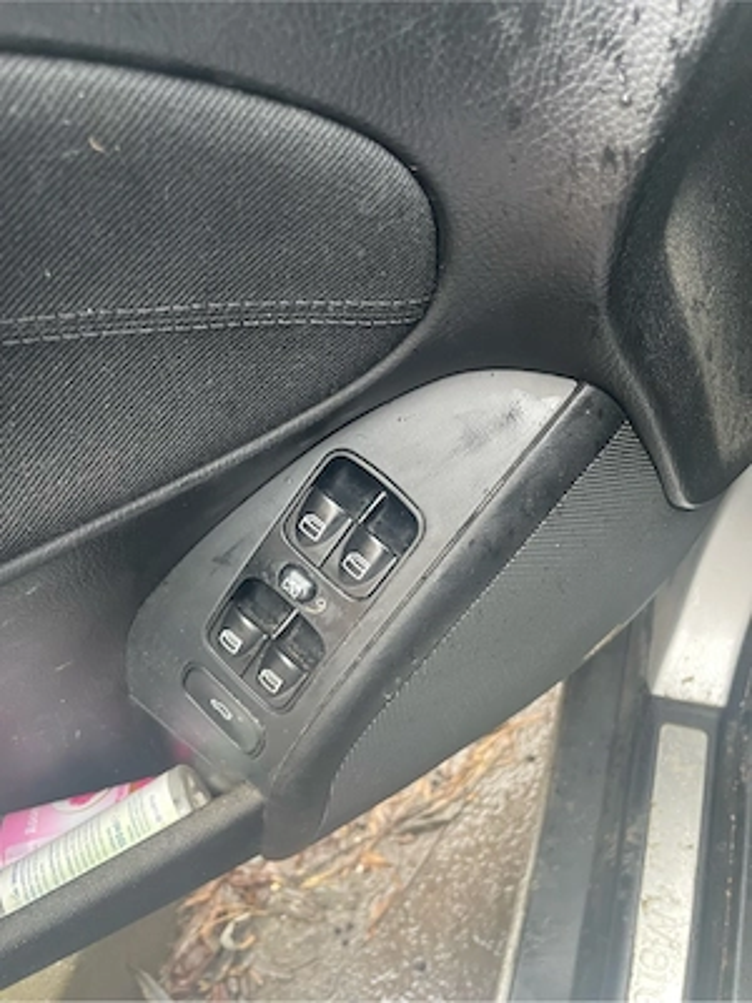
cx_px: 376
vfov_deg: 67.3
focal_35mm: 26
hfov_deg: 53.1
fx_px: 753
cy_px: 502
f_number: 1.6
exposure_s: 1/60
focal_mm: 4.2
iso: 320
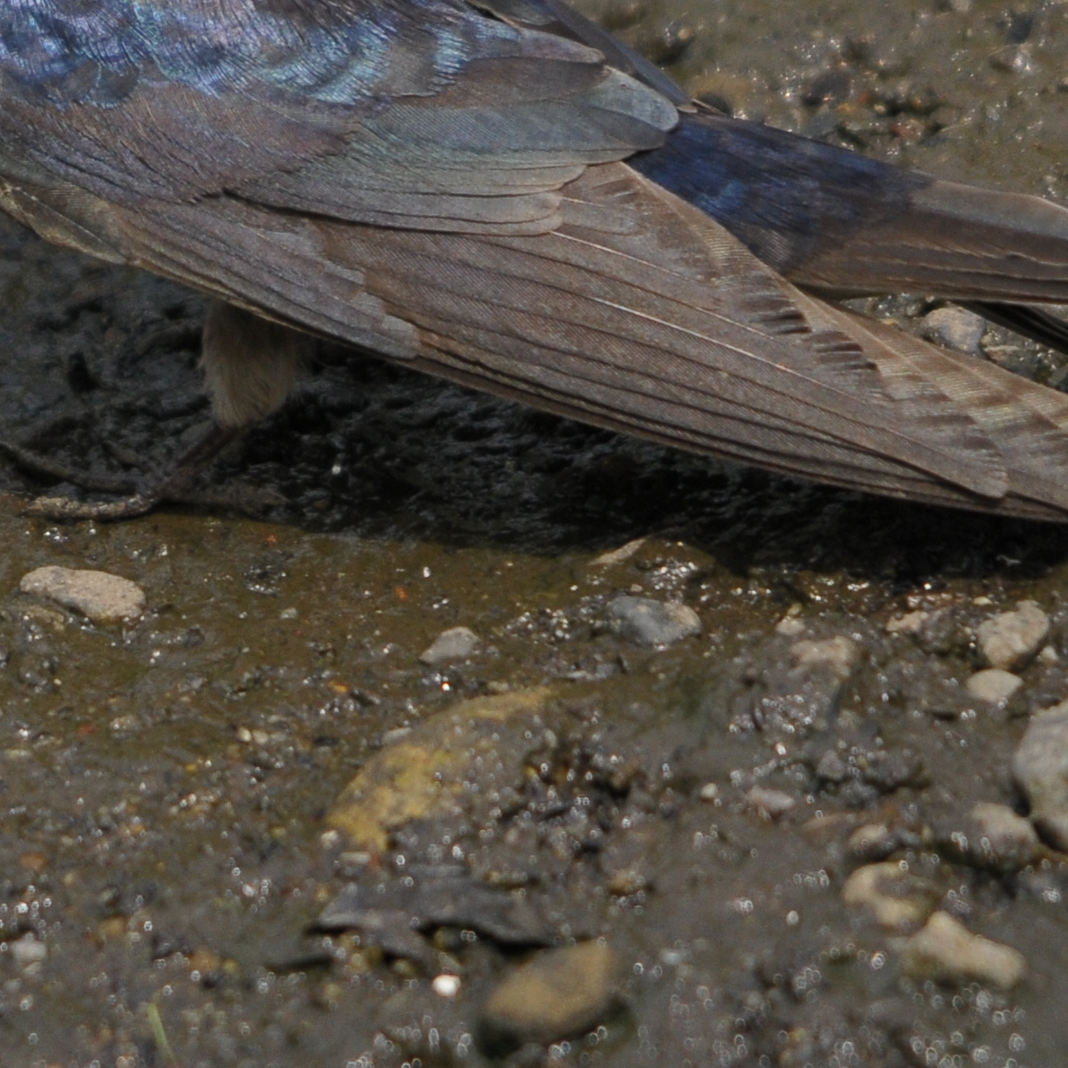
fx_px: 80214
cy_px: -94
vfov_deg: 0.8
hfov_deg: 0.8
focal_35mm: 2298
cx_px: 48
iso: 400
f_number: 7.1
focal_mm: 500
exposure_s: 1/800
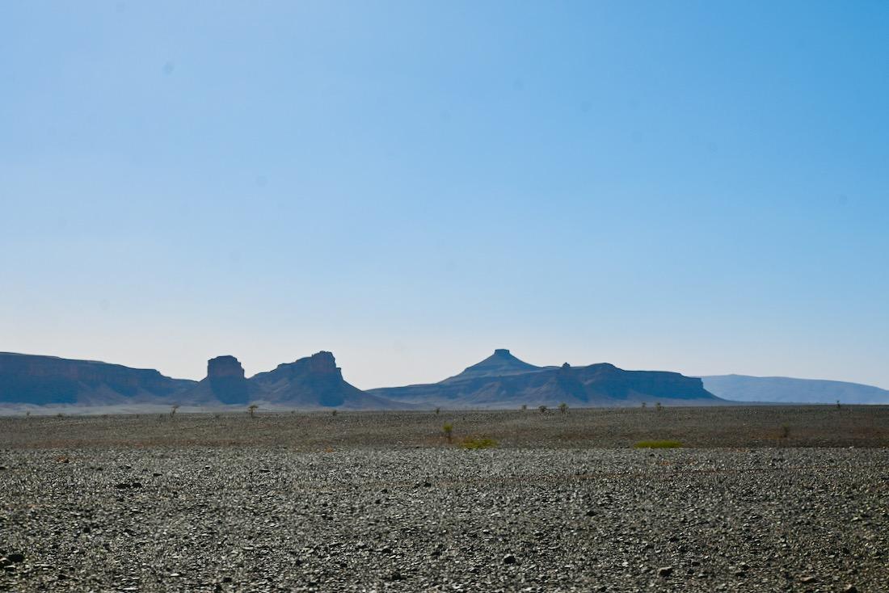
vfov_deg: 25.8
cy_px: 296
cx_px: 444
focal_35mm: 52
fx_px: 1297
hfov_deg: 37.8
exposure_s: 1/640
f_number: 10
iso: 100
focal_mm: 35
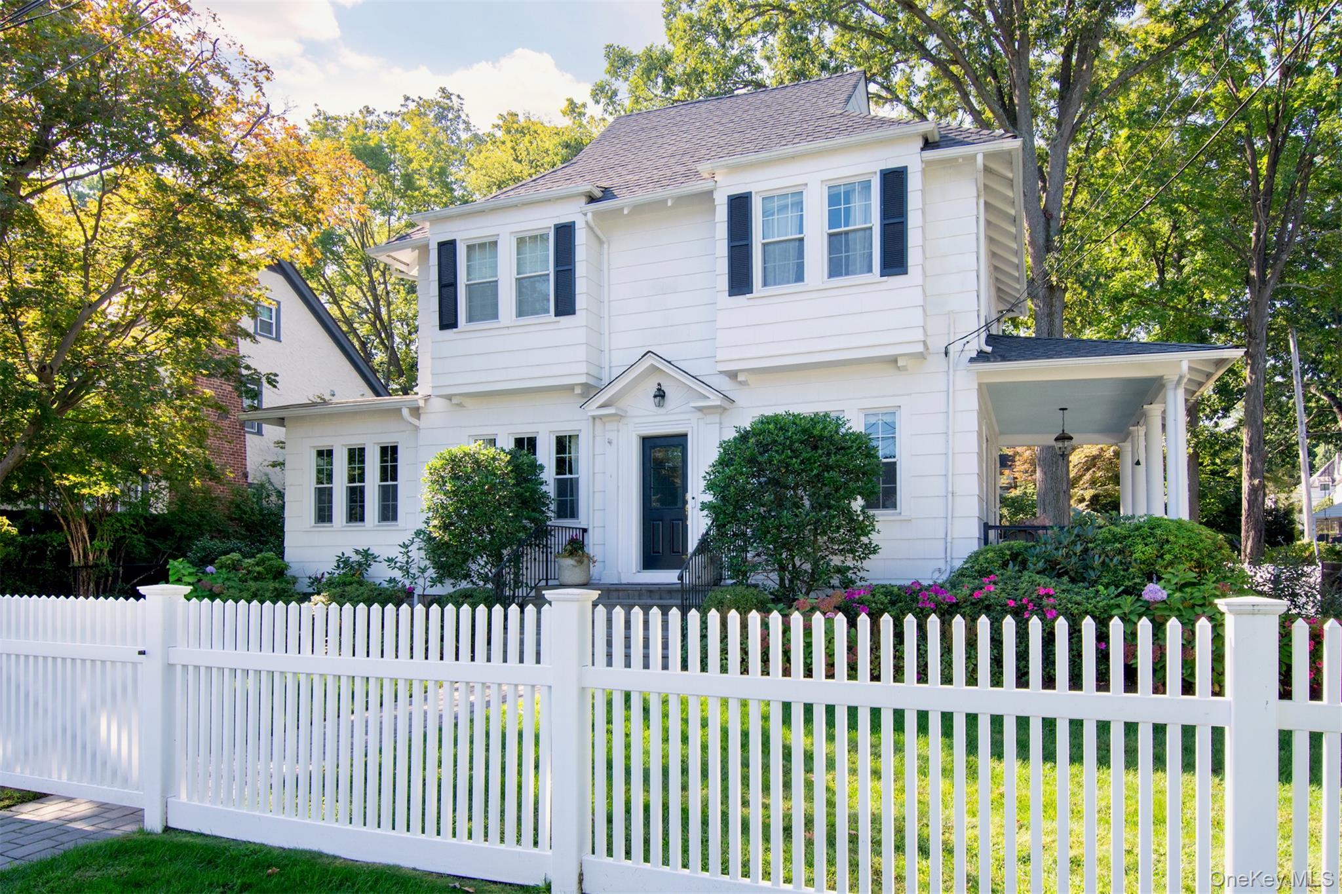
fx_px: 783
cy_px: 447
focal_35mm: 21
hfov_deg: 81.2
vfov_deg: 59.5
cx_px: 671
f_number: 8
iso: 640
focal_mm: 14
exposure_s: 1/320
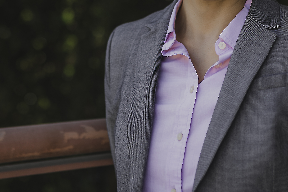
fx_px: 752
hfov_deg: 21.7
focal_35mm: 94
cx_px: 127
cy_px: -35
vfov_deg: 14.1
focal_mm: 35
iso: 100
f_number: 1.8
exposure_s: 1/800
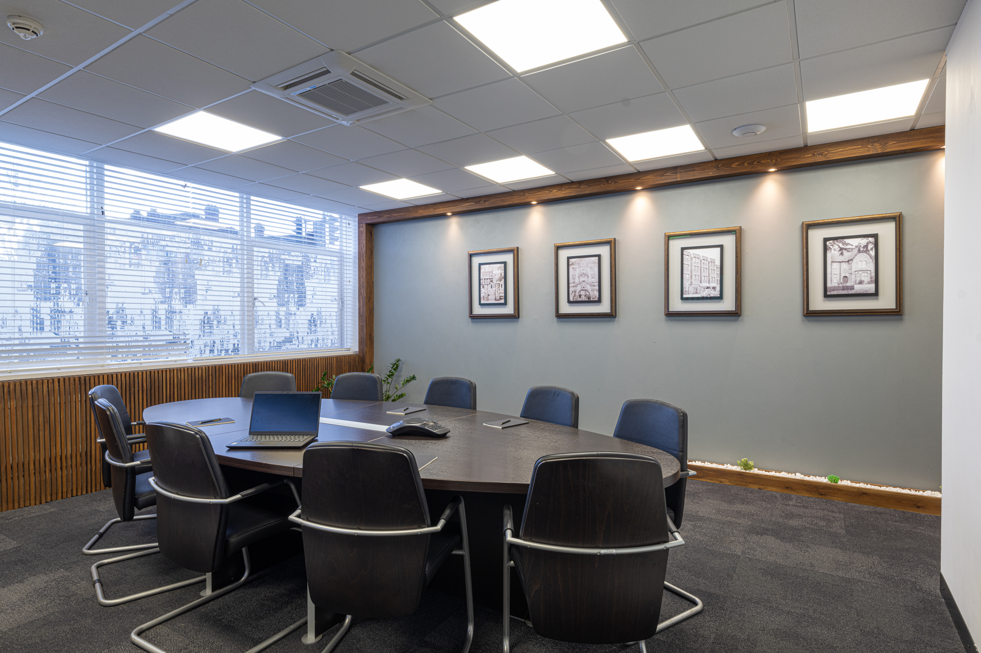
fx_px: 517
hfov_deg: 86.9
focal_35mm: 19
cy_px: 326
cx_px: 490
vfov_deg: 64.5
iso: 160
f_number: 14
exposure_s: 1/1.25
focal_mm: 19
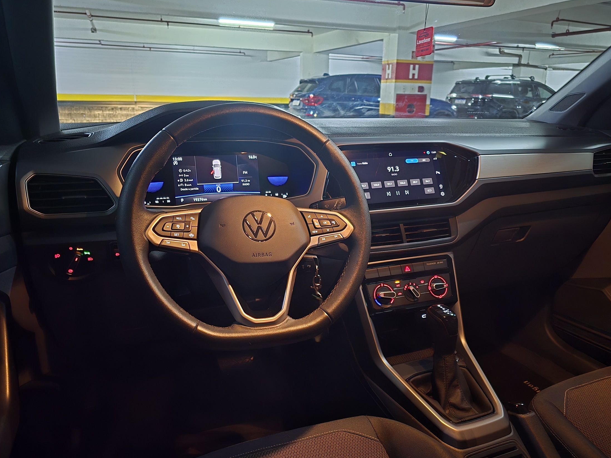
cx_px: 320
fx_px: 441
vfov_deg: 54.9
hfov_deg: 69.4
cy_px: 238
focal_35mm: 25
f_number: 1.7
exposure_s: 1/24
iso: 2000
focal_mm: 6.3
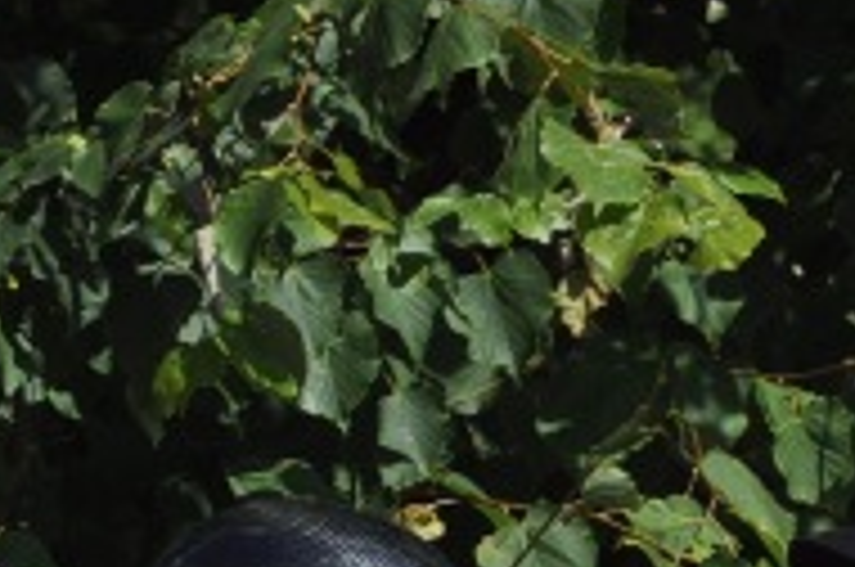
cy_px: 1064
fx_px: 12758
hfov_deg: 3.8
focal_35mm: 538
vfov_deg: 2.5
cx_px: 1089
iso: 320
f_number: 9
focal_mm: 85
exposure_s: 1/1250
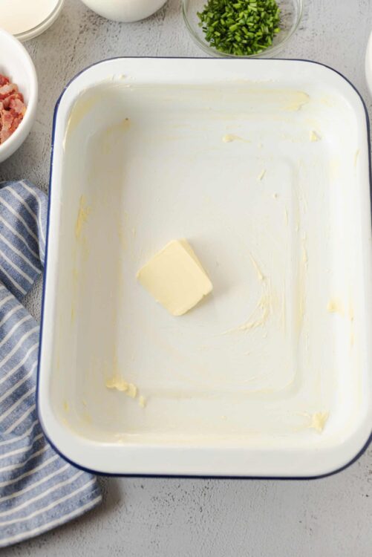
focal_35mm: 50
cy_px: 278
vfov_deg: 39.6
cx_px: 186
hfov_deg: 27.0
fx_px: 774
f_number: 4
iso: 125
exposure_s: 1/80
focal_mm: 50
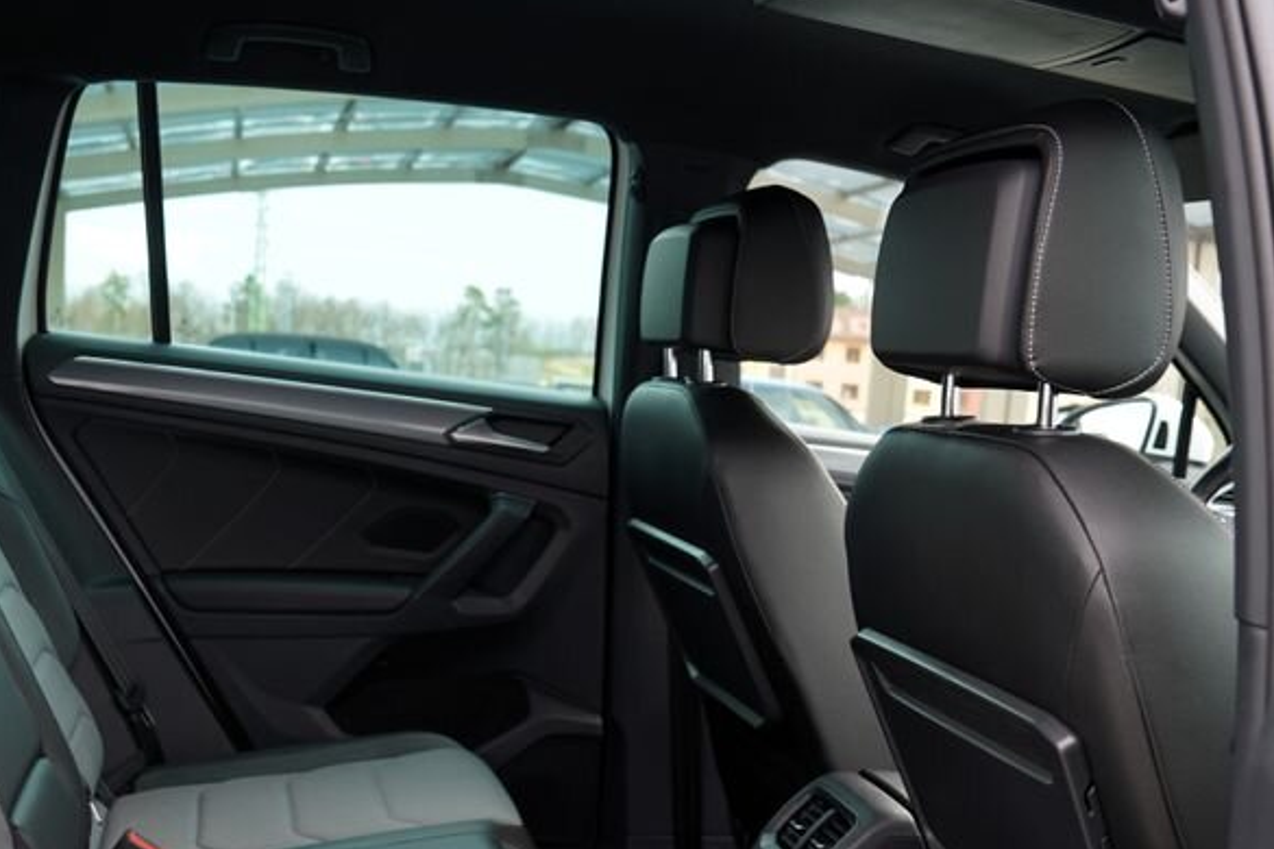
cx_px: 544
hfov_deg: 46.3
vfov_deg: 30.8
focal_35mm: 42
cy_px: 726
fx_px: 1486
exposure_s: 1/60
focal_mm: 24
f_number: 4
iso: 100
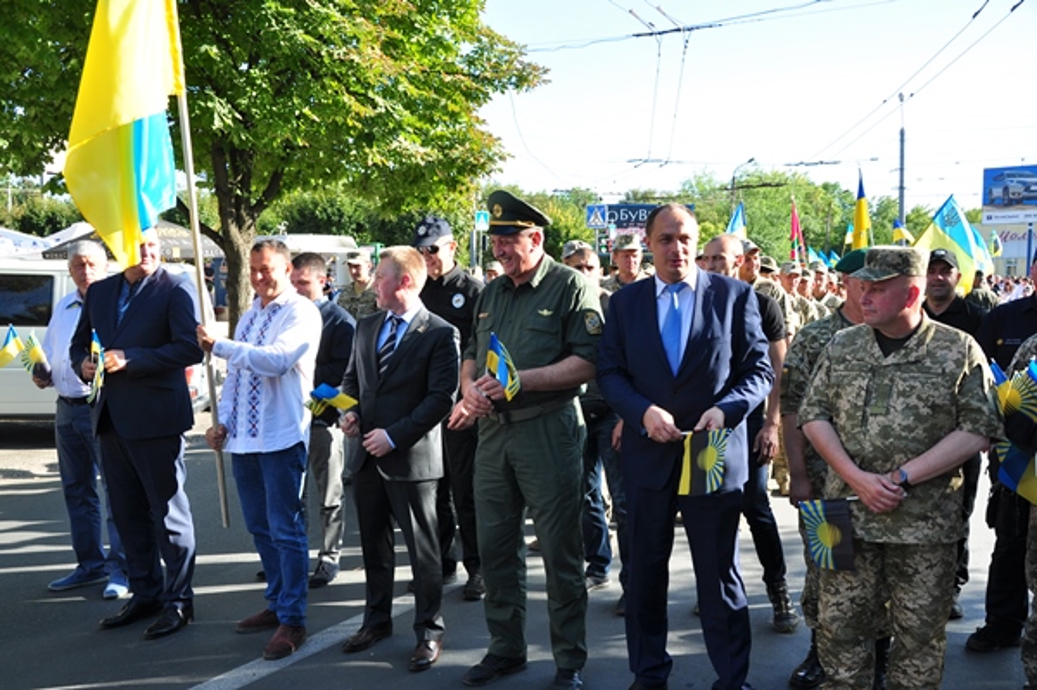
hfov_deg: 57.3
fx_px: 950
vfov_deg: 39.9
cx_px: 518
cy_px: 345
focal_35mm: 33
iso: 200
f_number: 5.6
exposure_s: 1/250
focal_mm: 22
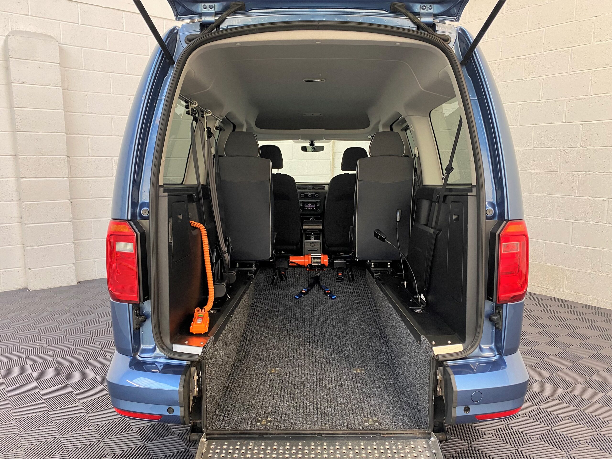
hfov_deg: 67.3
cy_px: 230
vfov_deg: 53.1
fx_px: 460
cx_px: 306
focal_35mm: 26
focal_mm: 4.25
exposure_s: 1/50
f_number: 1.8
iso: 80
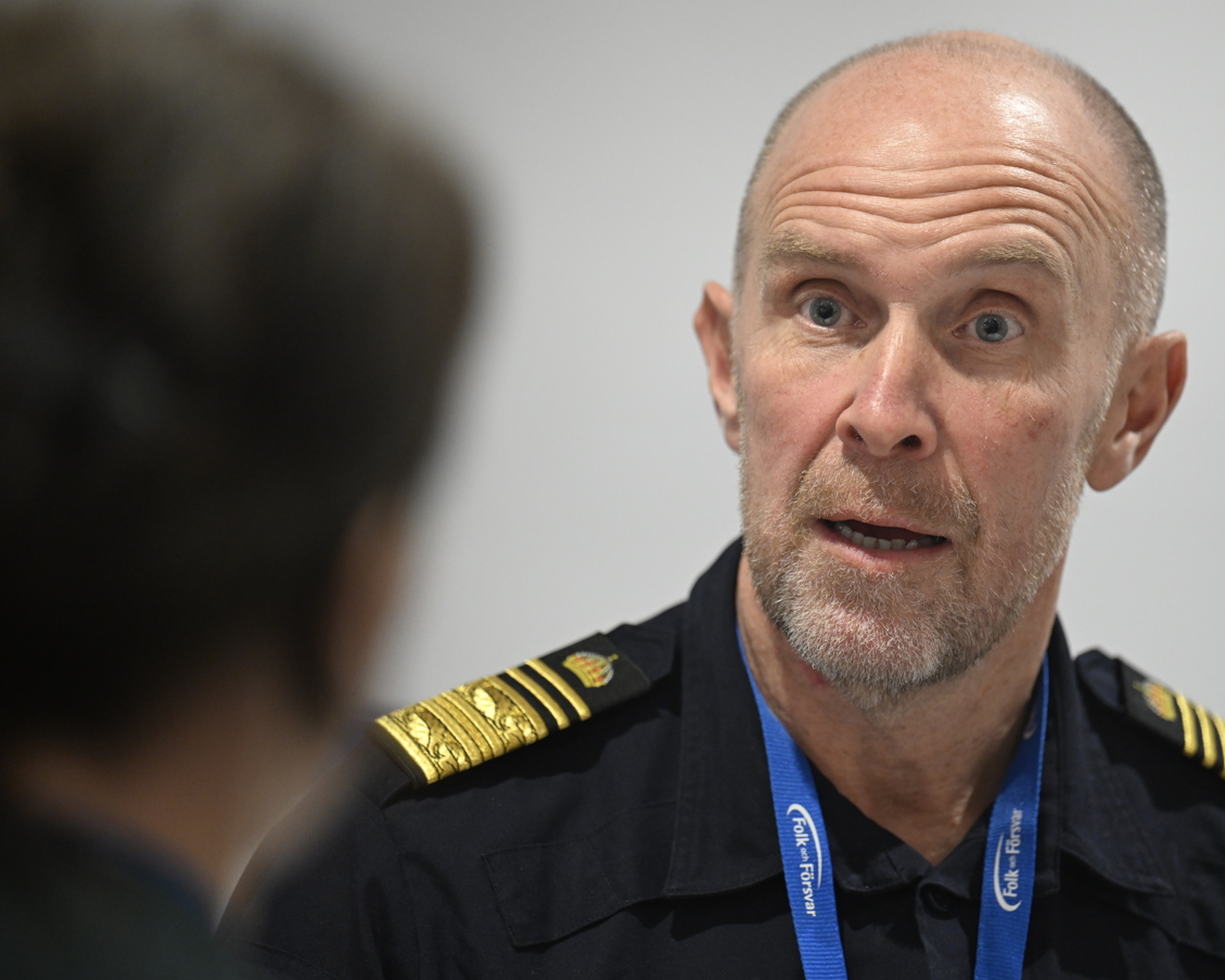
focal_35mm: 226
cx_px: 680
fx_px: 8193
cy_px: 489
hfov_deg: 8.6
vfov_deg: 6.8
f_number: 2.8
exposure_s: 1/60
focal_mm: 200
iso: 2500
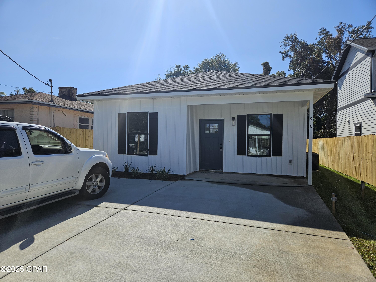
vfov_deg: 58.9
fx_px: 250
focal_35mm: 23
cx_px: 188
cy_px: 141
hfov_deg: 73.9
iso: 25
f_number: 1.8
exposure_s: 1/3185
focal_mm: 5.4
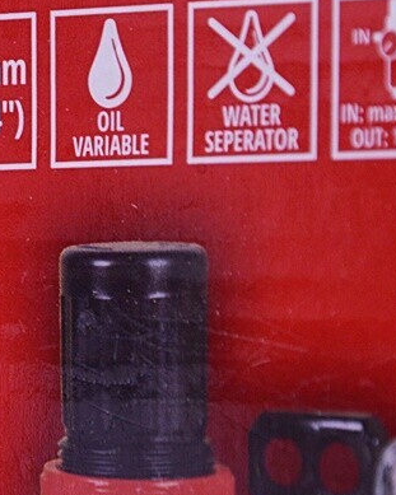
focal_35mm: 400
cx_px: 4
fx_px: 5866
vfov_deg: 4.8
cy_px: 125
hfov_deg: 3.9
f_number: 8
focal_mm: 105
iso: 400
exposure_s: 1/125
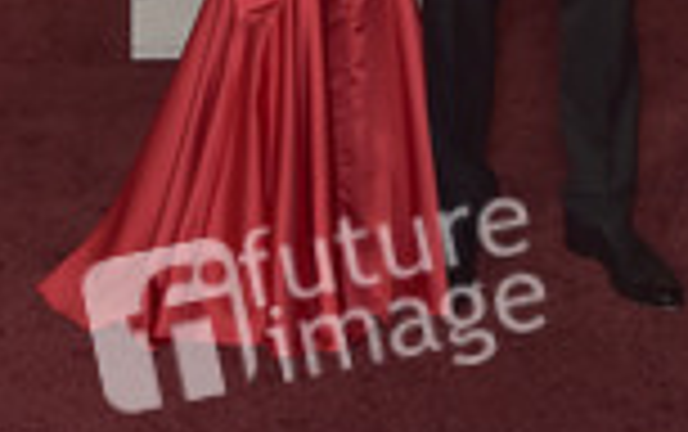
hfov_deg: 17.8
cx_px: 447
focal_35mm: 117
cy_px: -369
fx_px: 2196
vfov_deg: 10.5
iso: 1000
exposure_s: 1/250
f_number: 5.6
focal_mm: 44
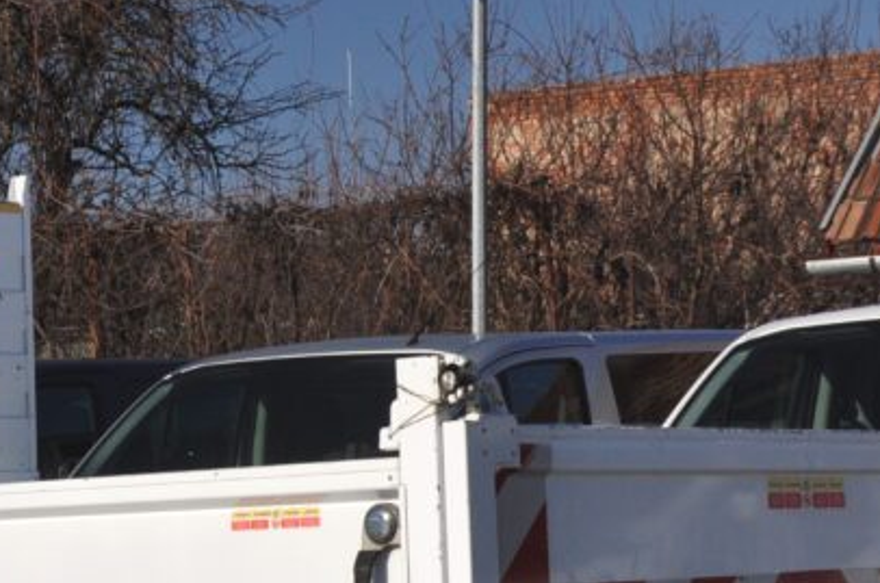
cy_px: 472
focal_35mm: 106
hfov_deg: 18.9
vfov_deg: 12.8
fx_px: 2586
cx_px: 46
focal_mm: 28
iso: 500
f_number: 11
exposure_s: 1/500
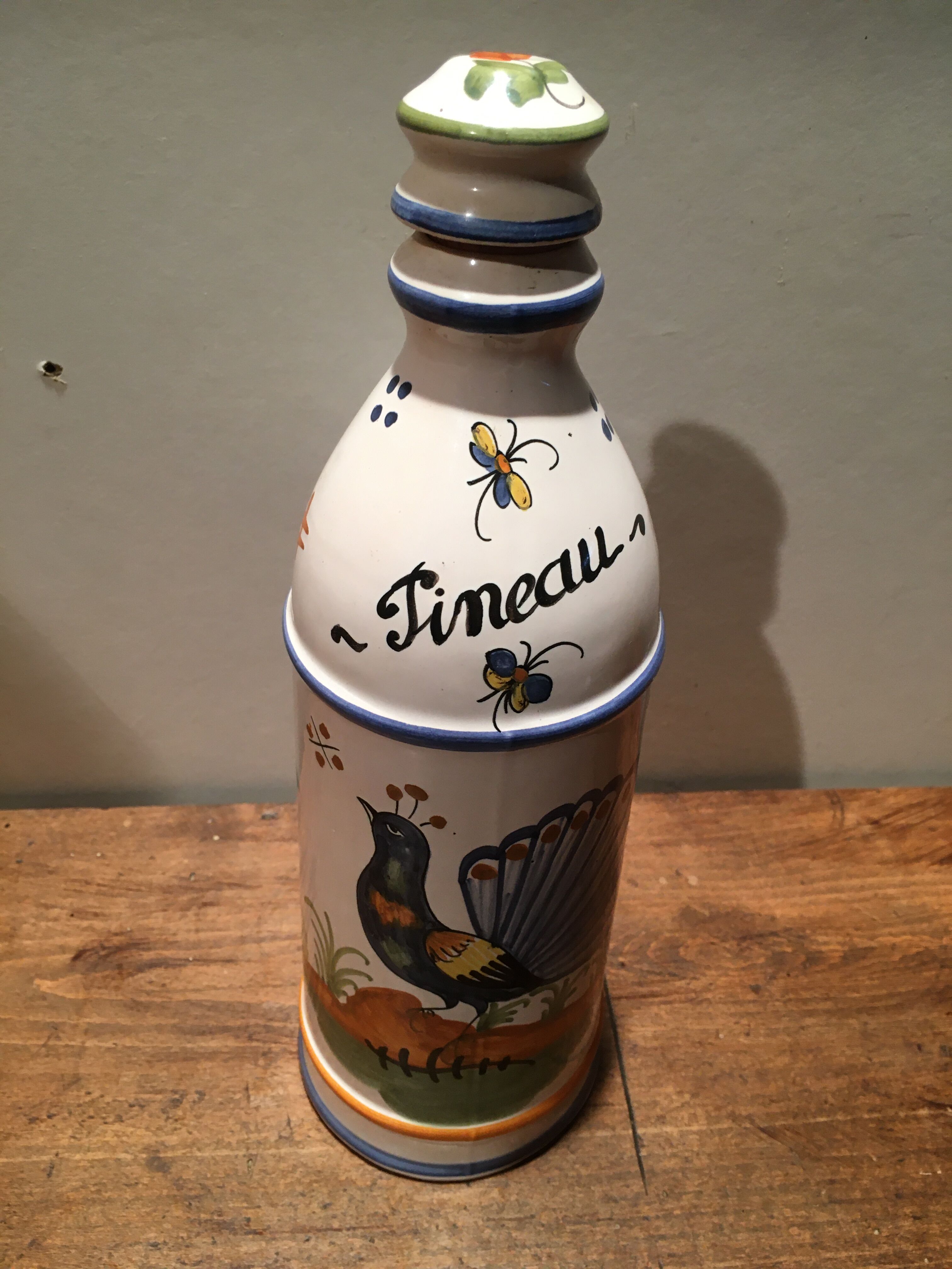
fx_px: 1063
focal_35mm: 29
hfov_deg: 48.2
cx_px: 476
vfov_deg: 61.7
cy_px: 634
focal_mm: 4.15
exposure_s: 1/33
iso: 100
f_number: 2.2
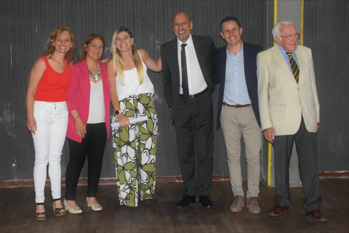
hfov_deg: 33.4
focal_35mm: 60
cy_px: 116
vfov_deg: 22.6
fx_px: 582
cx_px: 174
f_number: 7.1
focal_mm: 40
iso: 3200
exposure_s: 1/60
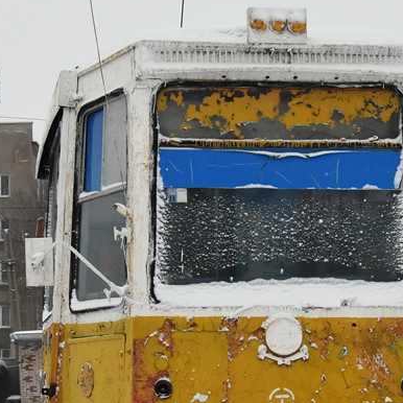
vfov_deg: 16.8
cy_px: 288
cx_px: 269
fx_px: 1357
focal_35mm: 103
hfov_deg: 16.9
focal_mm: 26
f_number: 8
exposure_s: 1/400
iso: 800
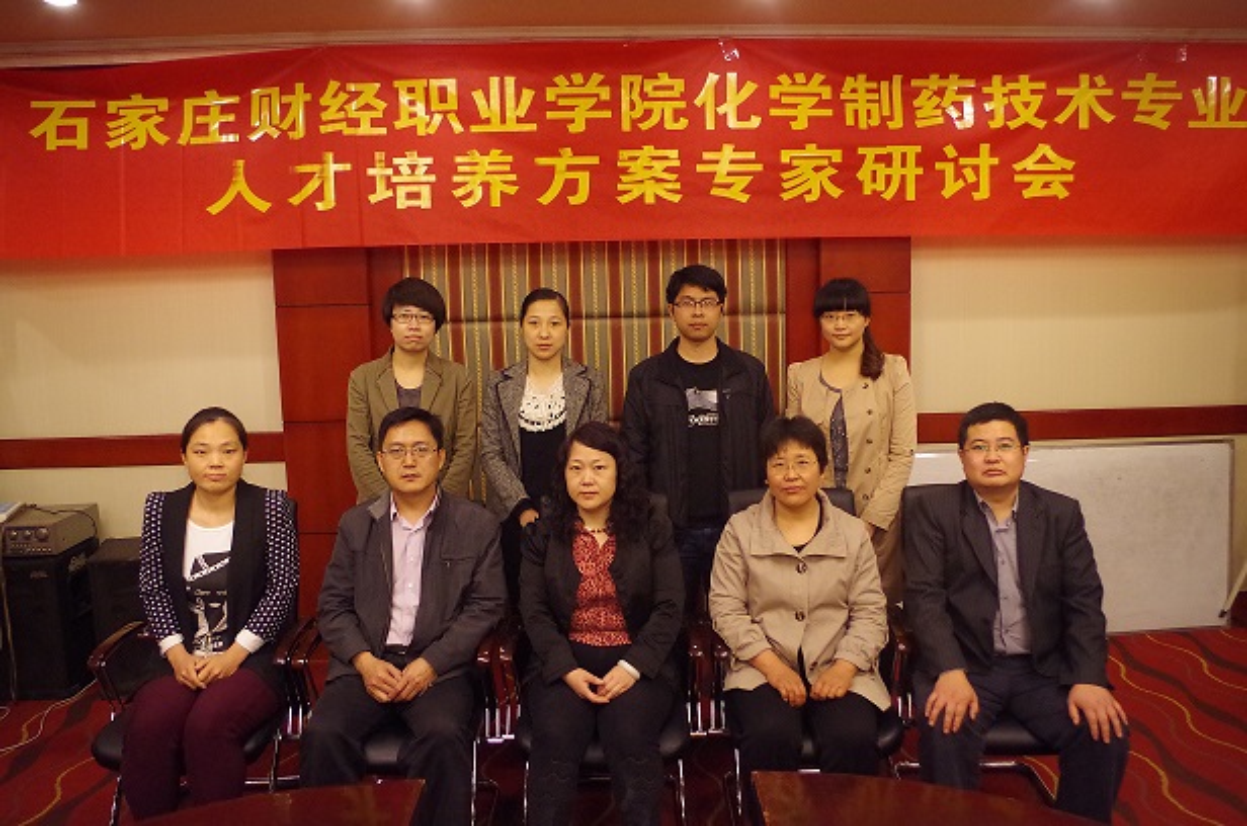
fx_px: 933
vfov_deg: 47.7
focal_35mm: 27
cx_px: 624
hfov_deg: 67.5
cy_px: 413
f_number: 4.5
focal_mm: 18
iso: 3200
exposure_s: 1/80
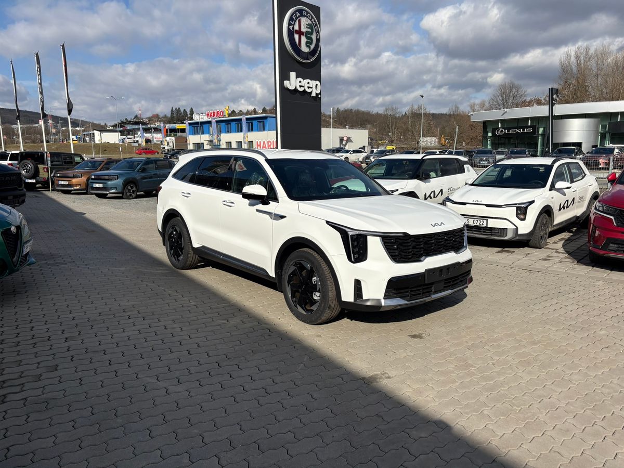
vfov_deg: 53.1
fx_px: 469
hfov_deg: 67.3
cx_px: 312
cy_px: 234
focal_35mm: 26
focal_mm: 5.96
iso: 50
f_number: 1.6
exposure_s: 1/6993
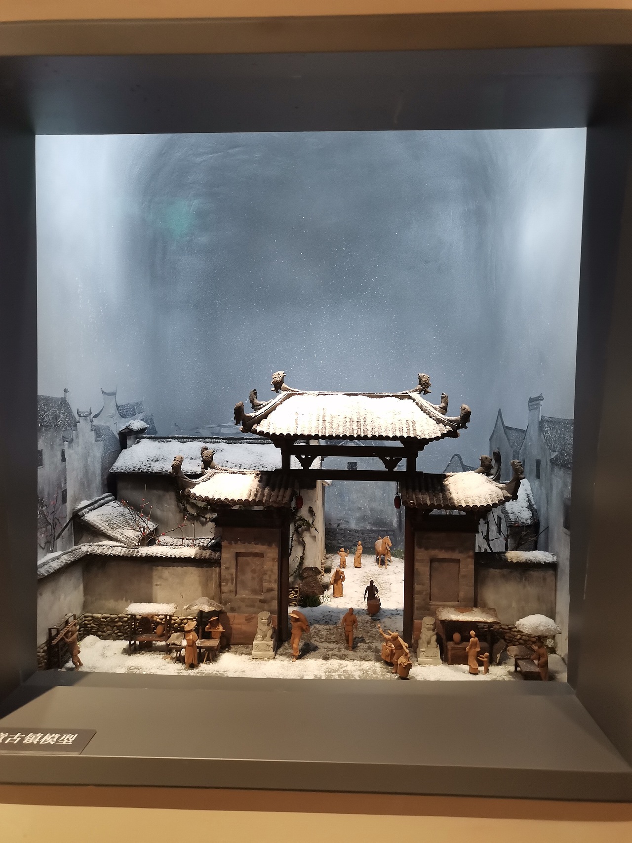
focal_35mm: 26
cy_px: 422
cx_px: 316
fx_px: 633
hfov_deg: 53.1
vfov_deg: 67.3
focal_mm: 4.75
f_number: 1.8
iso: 640
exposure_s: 1/33.3
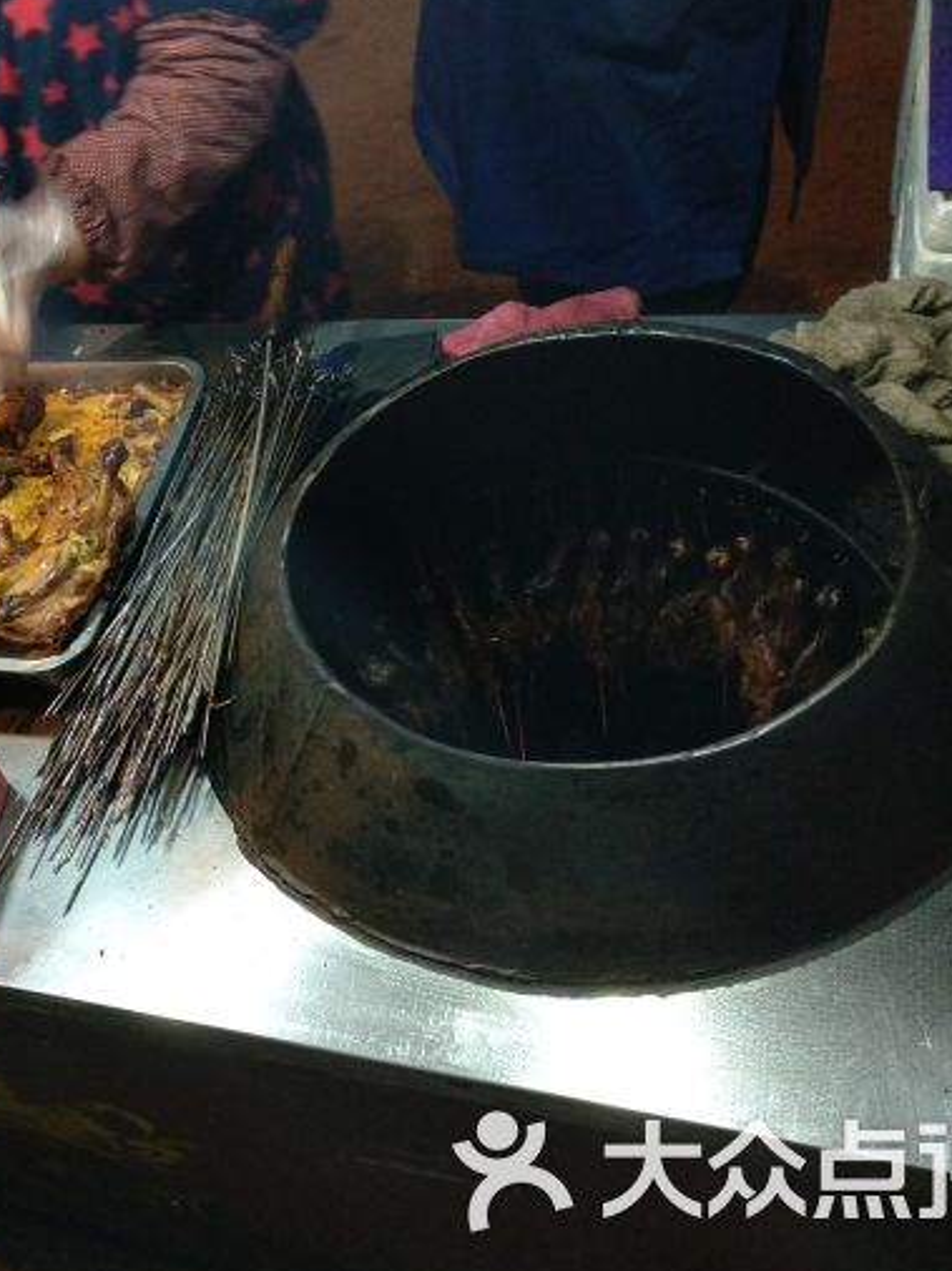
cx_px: 203
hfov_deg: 38.3
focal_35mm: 36
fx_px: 1321
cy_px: 642
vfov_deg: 51.4
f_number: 2.2
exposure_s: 1/17
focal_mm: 3.81
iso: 800
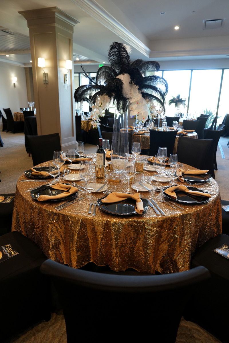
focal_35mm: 24
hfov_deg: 53.1
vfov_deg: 73.7
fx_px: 229
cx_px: 114
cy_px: 172
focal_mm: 24
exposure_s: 1/80
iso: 1250
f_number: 4.5
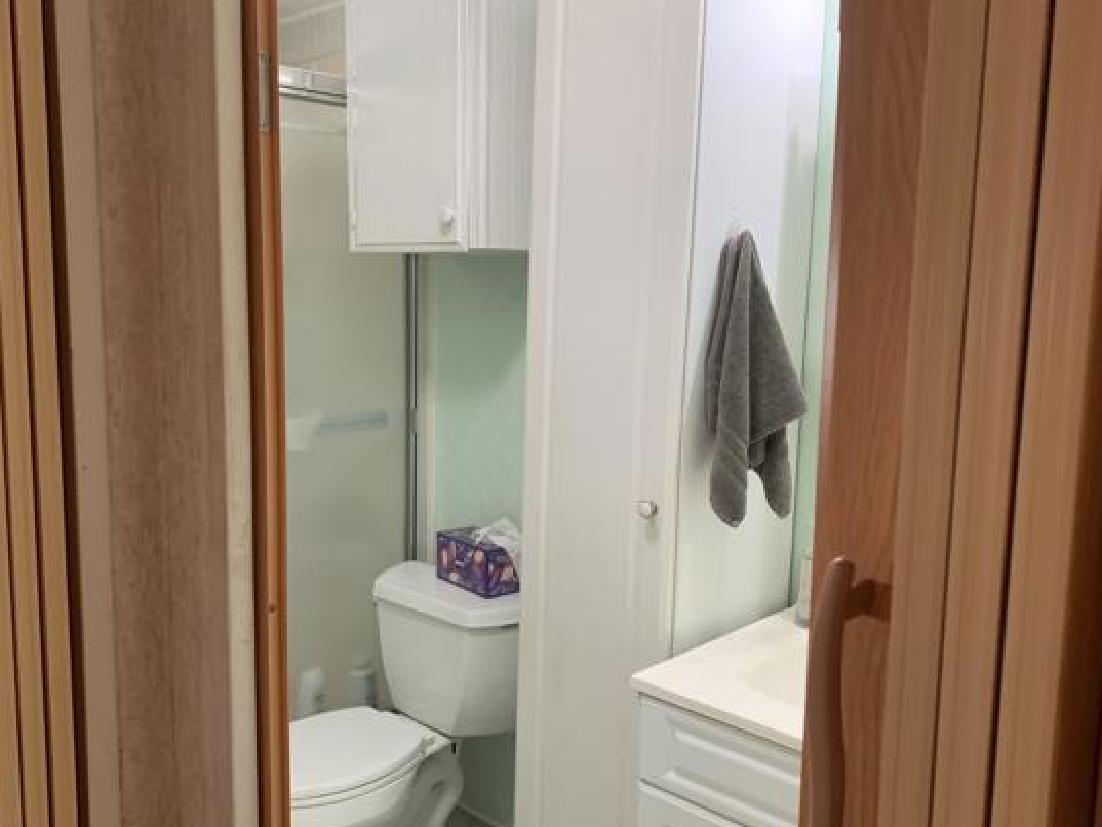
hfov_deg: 58.2
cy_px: 412
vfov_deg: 45.5
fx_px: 987
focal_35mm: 31
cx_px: 484
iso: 100
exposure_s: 1/60
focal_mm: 4.25
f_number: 1.8
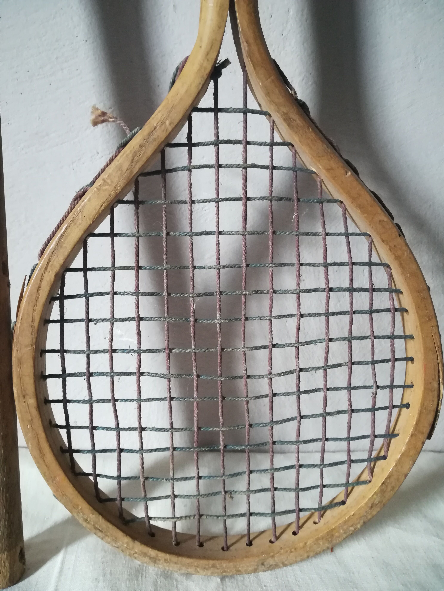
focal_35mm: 26
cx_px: 222
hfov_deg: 53.1
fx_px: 445
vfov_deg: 67.3
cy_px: 296
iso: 500
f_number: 2.2
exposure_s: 1/25
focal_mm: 3.83
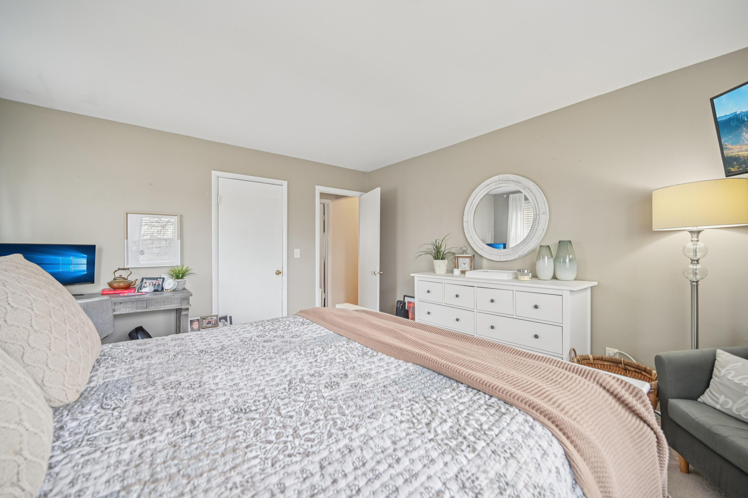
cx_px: 374
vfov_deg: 81.1
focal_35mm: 14
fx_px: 291
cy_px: 249
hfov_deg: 104.3
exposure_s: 1/20
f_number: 4
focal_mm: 14
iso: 400
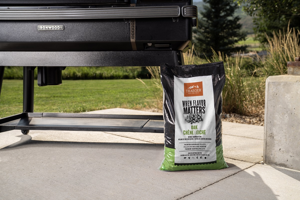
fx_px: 325
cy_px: 100
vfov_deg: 34.2
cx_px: 150
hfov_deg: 49.6
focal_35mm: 39
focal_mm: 39
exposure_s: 1/160
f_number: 4.5
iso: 64
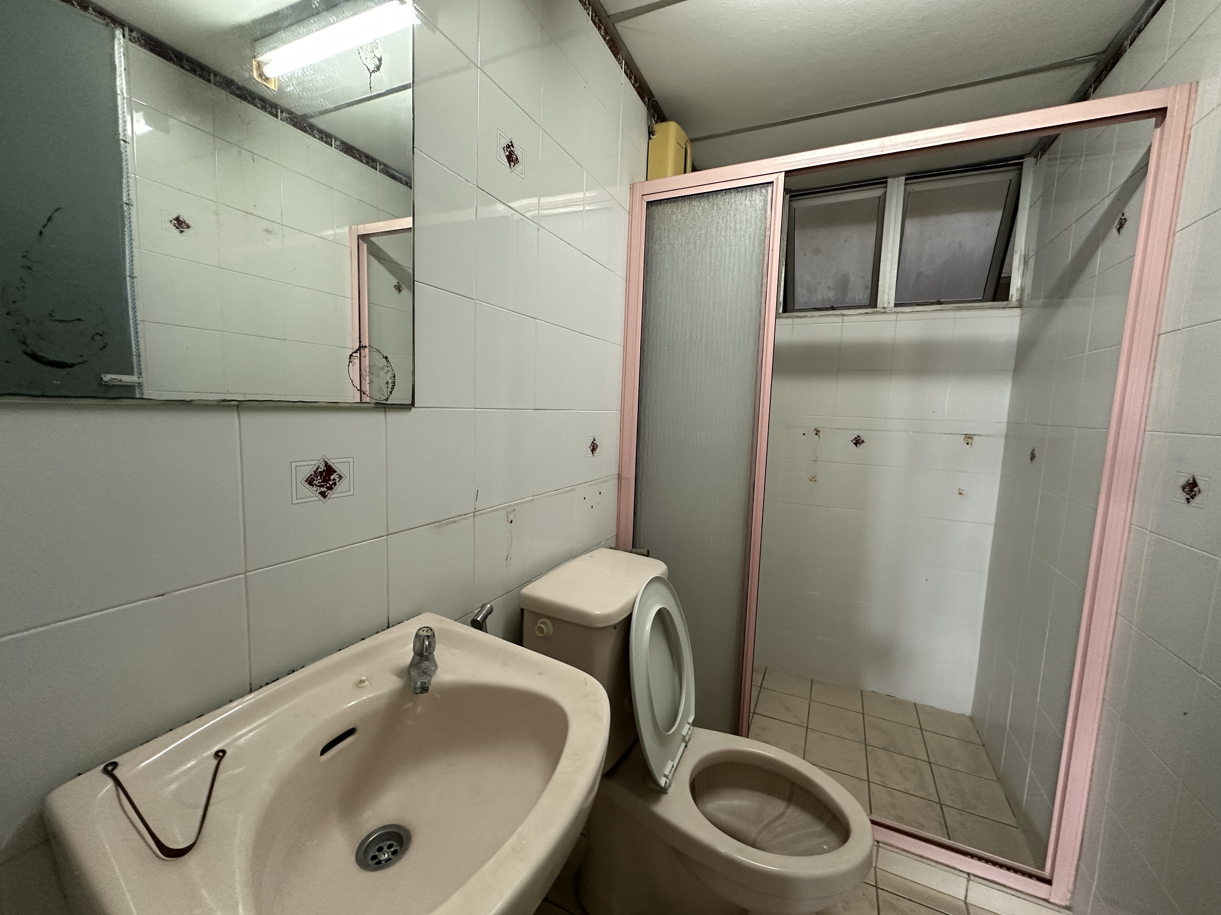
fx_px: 494
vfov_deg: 85.7
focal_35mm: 14
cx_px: 610
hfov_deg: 102.1
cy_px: 458
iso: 320
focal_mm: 2.22
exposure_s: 1/100
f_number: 2.2
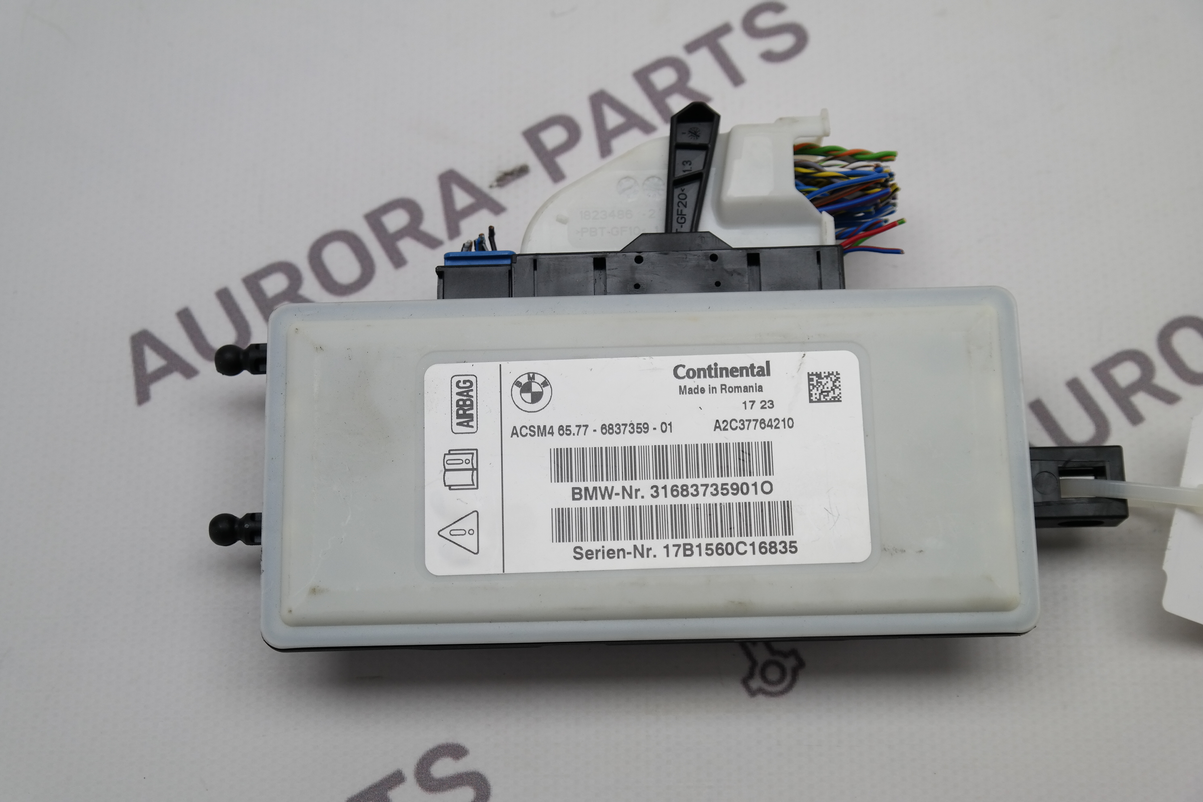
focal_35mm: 56
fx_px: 1871
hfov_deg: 35.6
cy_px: 401
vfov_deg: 24.2
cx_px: 602
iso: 200
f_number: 4.5
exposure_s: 1/125
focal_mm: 37
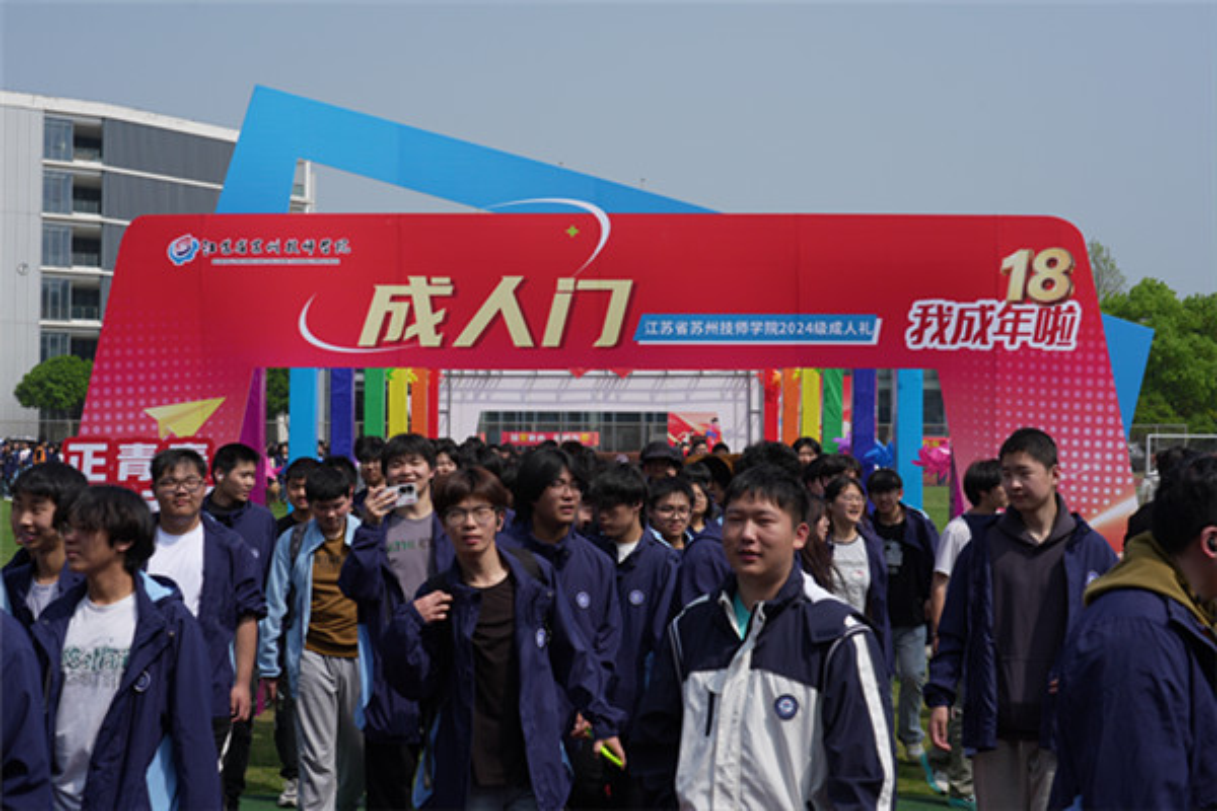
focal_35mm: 47
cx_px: 608
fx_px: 1589
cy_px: 406
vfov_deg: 28.6
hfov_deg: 41.9
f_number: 10
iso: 160
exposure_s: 1/400
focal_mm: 47
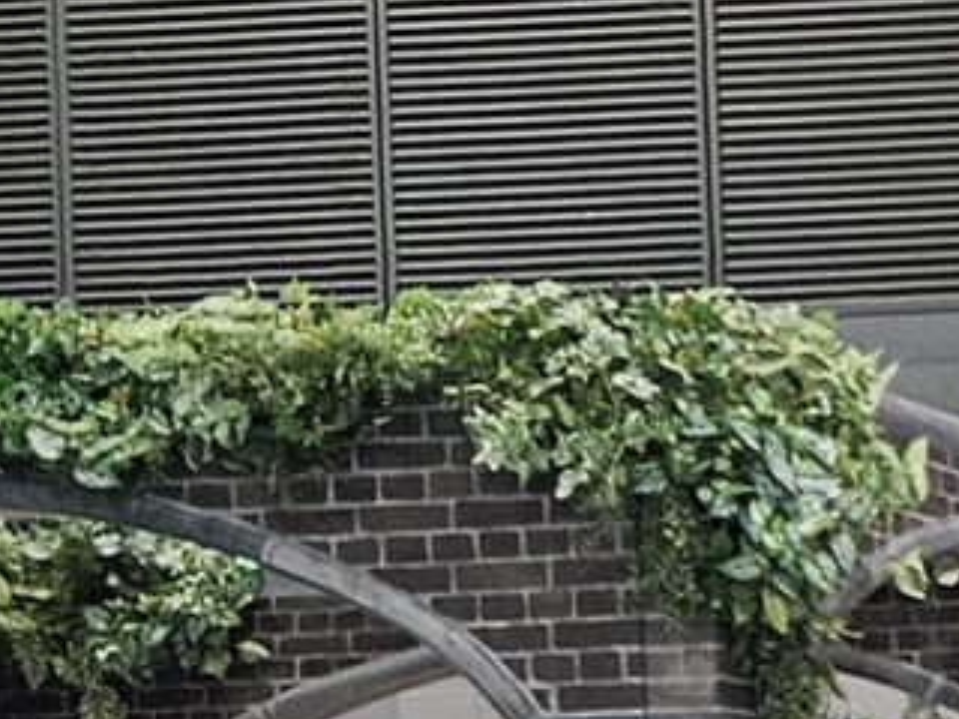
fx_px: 5098
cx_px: 2386
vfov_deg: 7.9
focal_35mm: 184
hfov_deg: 9.4
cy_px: 1168
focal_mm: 5.4
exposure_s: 1/100
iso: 640
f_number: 1.8
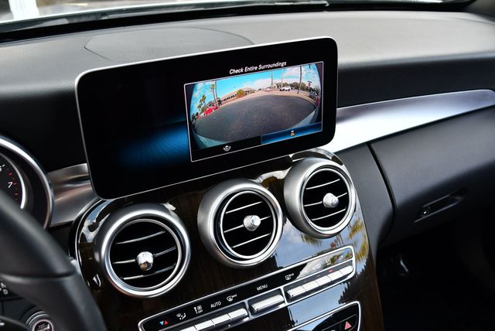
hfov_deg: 53.1
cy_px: 166
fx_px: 495
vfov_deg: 36.9
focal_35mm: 36
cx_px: 248
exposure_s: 1/250
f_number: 4
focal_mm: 18
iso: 400
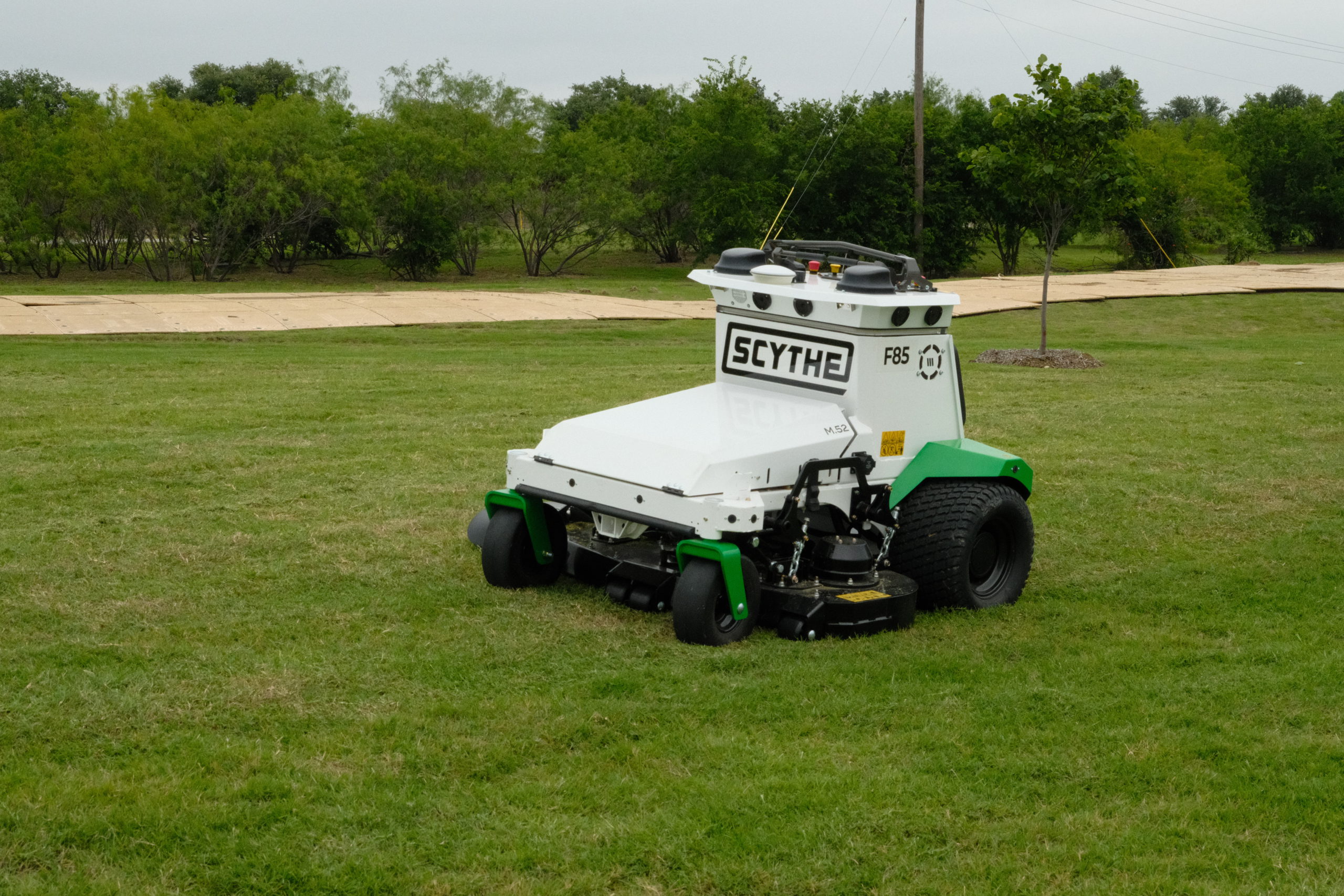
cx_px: 672
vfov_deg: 24.2
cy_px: 448
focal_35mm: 56
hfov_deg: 35.6
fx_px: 2091
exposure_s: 1/2500
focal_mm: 37.6
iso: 3200
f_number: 11
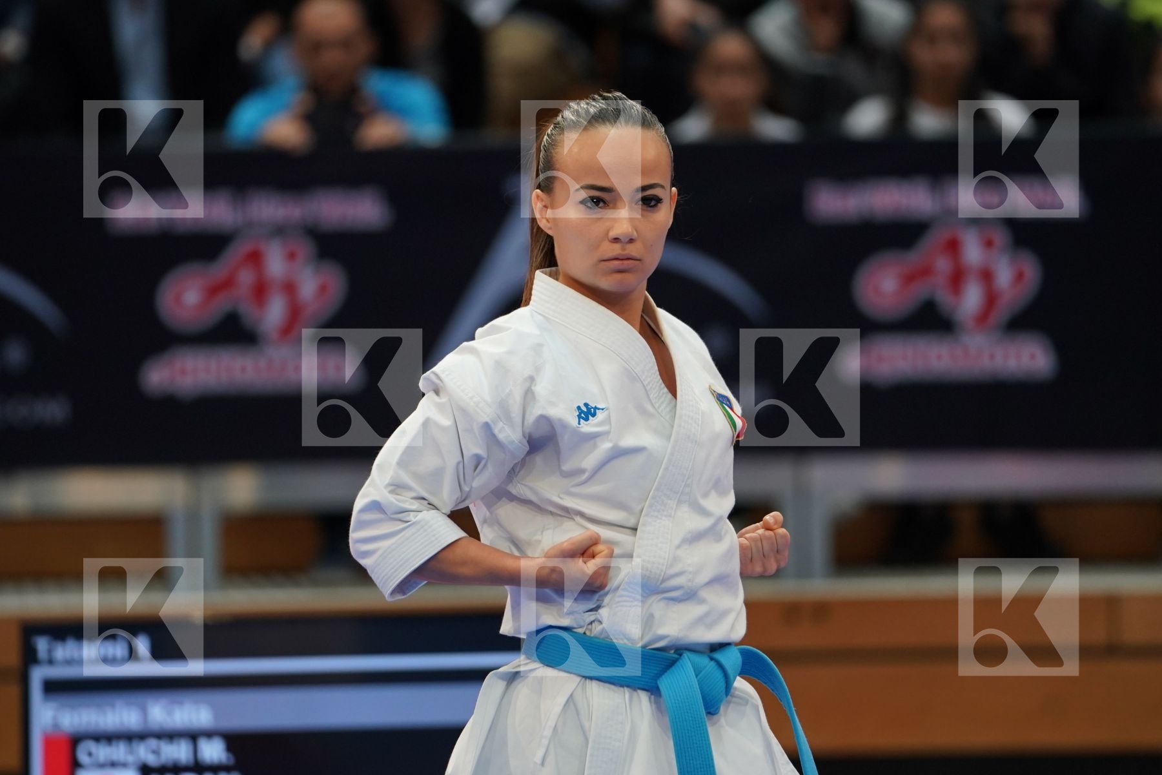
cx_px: 581
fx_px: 9586
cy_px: 388
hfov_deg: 6.9
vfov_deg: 4.6
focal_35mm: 297
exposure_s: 1/500
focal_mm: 198
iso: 800
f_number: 2.8
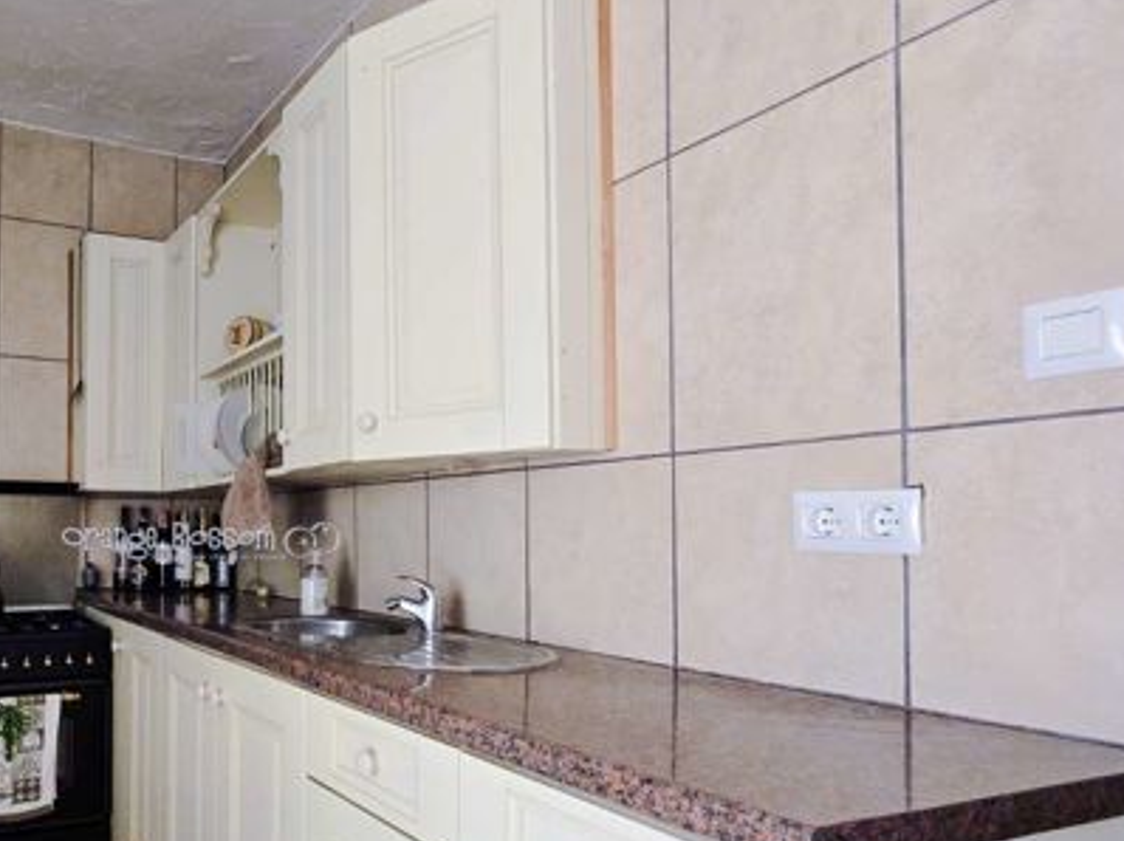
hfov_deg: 66.2
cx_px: 202
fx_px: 746
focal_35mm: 23
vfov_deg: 57.9
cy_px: 539
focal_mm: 2.2
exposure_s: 1/50
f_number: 2.2
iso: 100
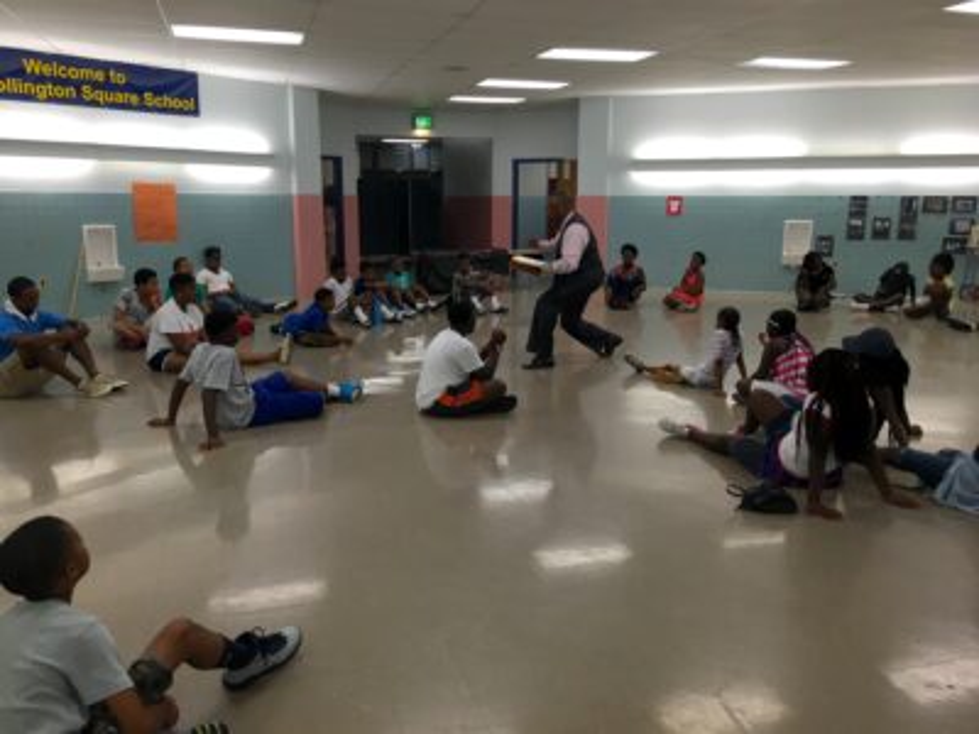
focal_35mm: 29
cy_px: 367
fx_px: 820
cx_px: 490
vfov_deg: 48.2
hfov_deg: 61.7
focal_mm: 4.15
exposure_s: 1/30
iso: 50
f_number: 2.2
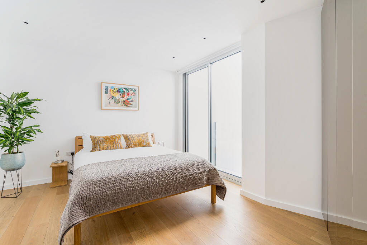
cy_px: 122
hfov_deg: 96.7
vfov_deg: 73.8
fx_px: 163
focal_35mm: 16
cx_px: 184
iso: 400
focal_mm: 16
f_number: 8
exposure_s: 1/15
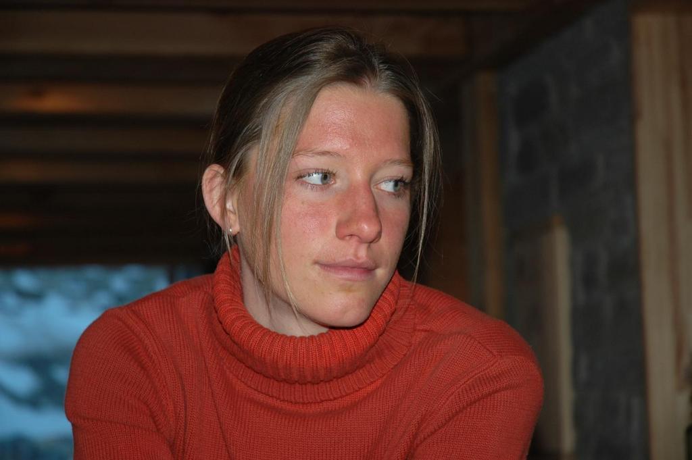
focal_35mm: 105
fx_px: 2017
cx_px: 346
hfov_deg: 19.5
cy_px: 230
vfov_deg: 13.0
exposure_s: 1/60
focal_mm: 70
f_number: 4.5
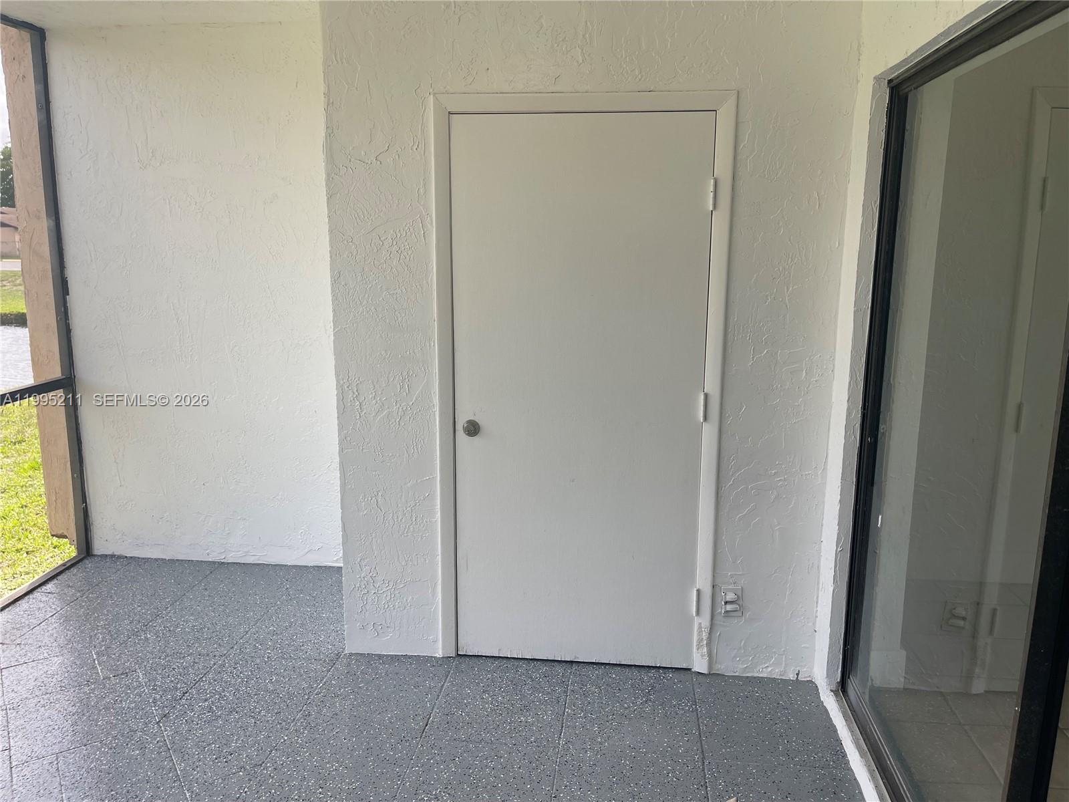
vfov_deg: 54.9
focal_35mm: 25
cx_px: 534
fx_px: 772
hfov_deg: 69.4
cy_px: 401
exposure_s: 1/561
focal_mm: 5.1
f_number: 1.6
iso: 32
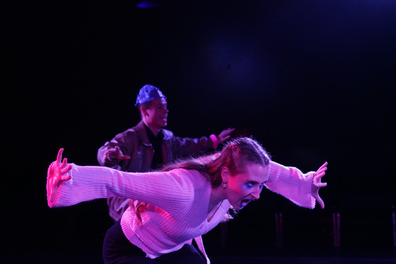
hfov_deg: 26.7
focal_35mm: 76
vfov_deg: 17.9
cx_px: 197
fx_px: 836
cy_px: 131
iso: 16000
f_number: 6.3
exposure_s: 1/200
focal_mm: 75
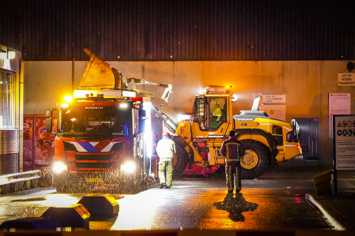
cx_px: 178
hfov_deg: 9.6
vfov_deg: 6.4
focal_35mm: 214
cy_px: 118
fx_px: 2110
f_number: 2.8
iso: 6400
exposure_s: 1/60
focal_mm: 143
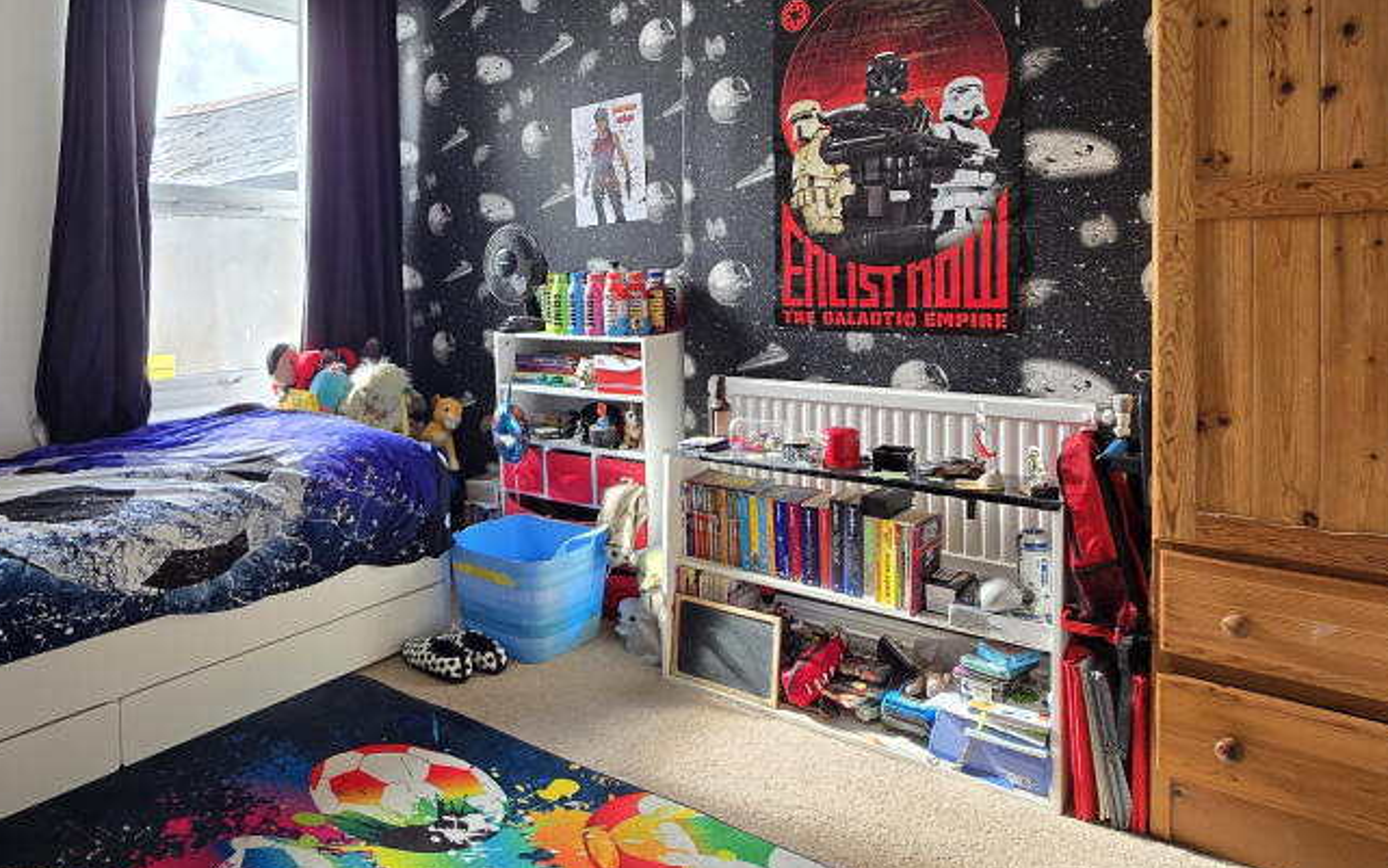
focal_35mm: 22
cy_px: 325
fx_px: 832
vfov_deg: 54.5
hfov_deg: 77.6
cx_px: 485
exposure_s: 1/50.2
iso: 80
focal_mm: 2.2
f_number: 2.2
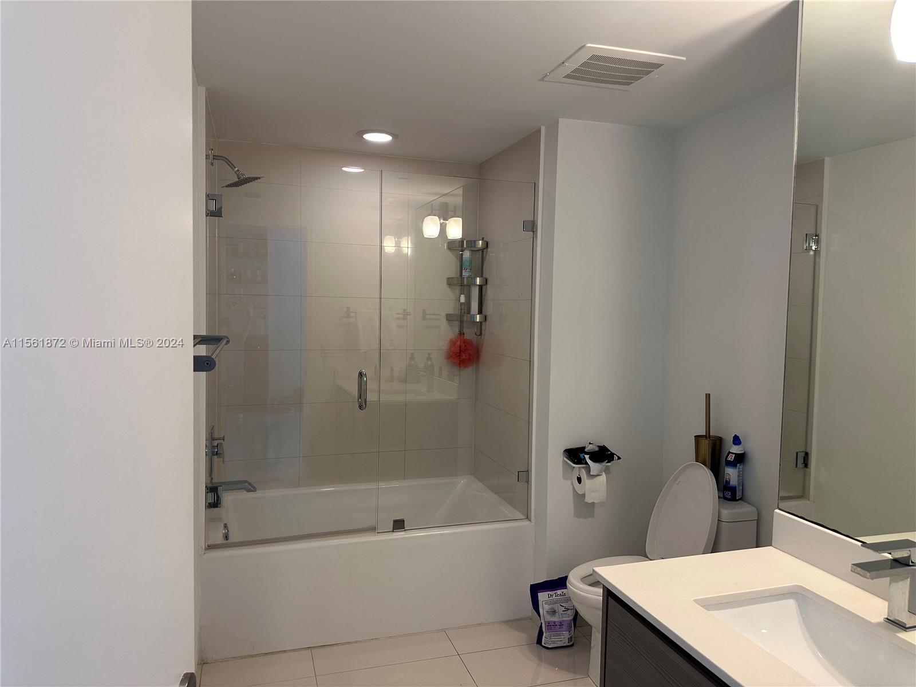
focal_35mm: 24
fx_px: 635
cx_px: 458
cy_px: 344
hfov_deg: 71.6
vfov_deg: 56.8
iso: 125
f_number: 1.78
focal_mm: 6.86
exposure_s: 1/60
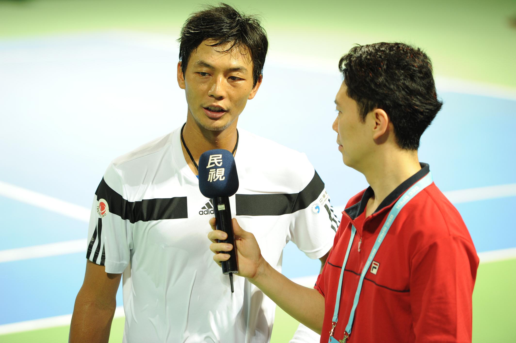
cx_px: 258
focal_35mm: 160
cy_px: 172
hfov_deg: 12.8
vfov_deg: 8.6
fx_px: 2292
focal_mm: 160
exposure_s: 1/250
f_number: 3.2
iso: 1250
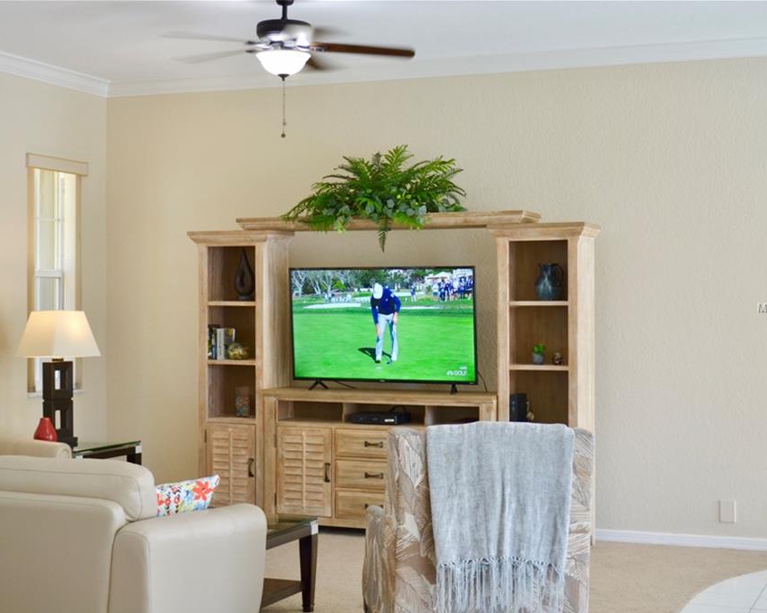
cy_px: 308
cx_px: 345
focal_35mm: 60
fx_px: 1352
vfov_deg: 25.6
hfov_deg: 31.7
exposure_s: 1/30
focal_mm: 35
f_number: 5
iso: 200
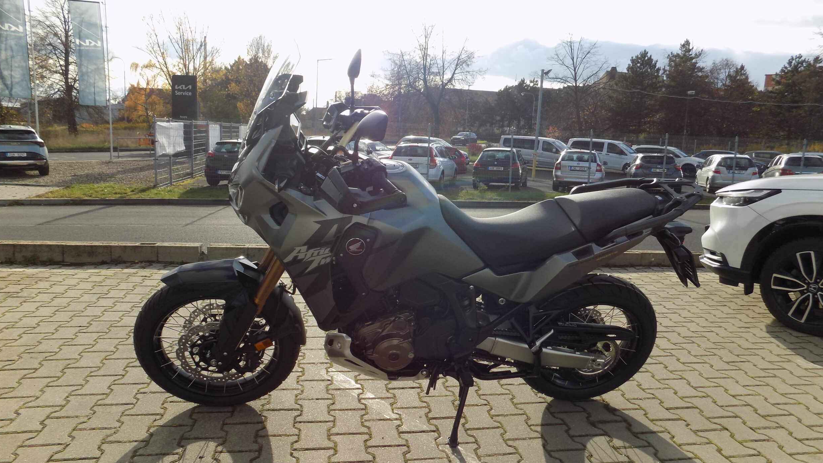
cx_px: 413
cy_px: 224
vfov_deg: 44.4
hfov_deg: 71.9
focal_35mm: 26
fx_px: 567
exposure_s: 1/800
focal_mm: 4
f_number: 3.1
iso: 80
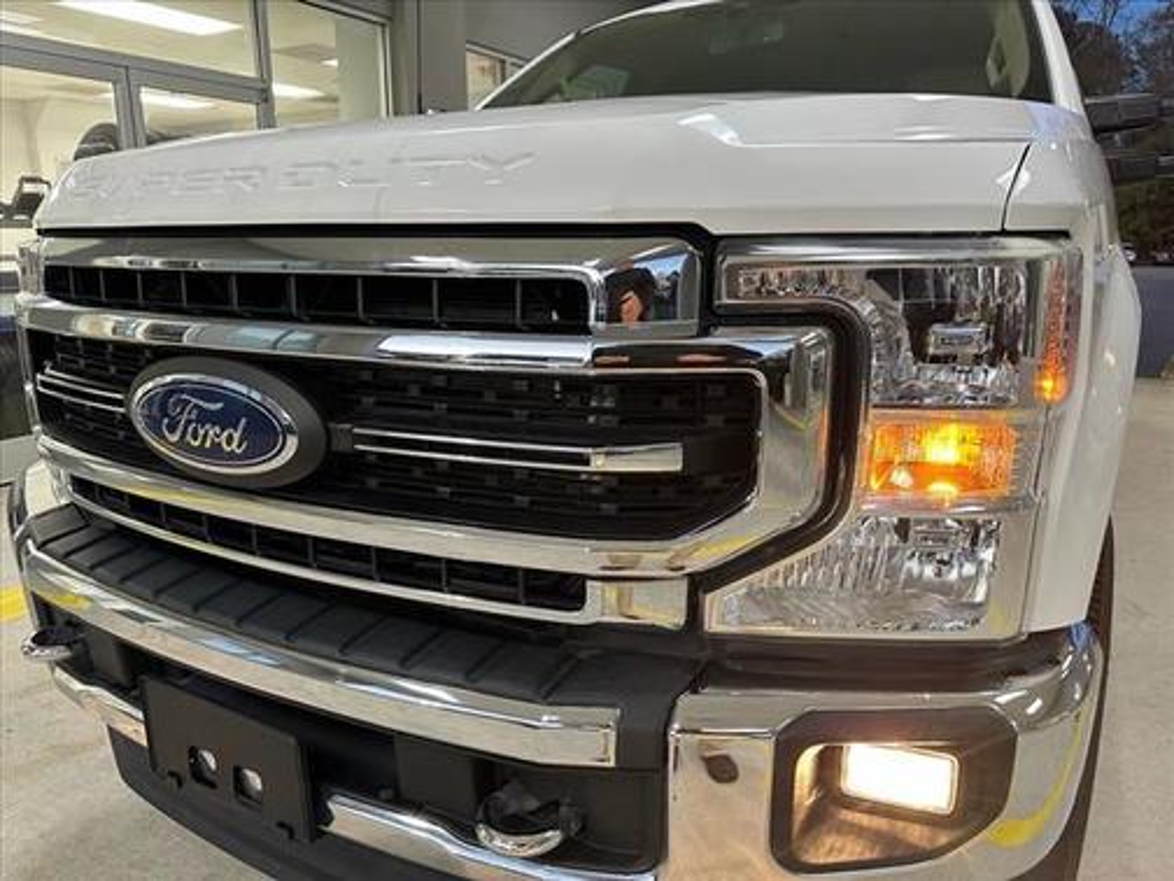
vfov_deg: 56.8
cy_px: 440
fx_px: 814
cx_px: 587
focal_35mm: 24
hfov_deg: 71.6
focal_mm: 6.86
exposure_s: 1/60
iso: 250
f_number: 1.78
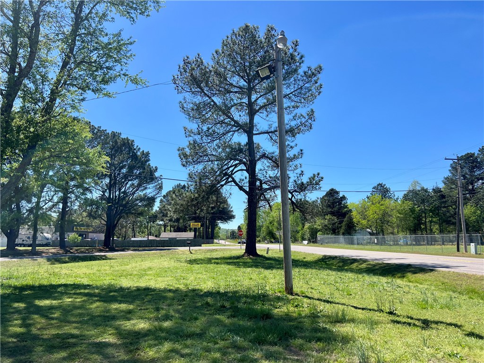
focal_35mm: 26
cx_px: 242
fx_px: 364
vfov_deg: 53.1
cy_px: 182
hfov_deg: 67.3
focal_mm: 5.7
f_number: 1.5
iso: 50
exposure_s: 1/3460
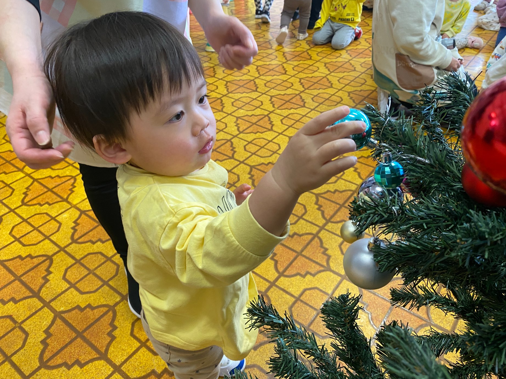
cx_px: 259
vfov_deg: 51.4
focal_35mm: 27
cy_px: 186
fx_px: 395
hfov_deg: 65.3
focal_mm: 4.25
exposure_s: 1/50
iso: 160
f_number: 1.8
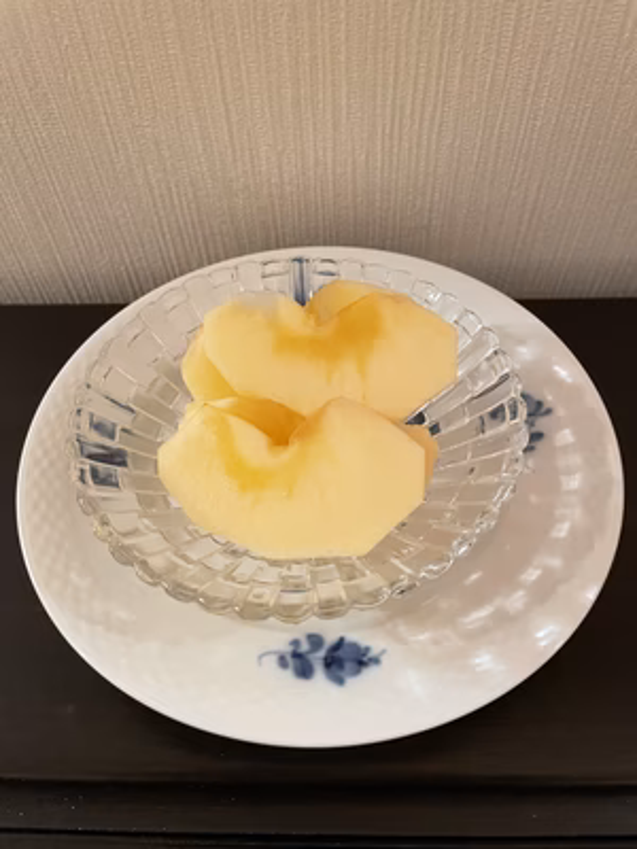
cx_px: 318
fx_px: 638
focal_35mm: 26
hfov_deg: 53.1
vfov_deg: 67.3
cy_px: 424
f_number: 1.6
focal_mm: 4.2
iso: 500
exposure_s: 1/50
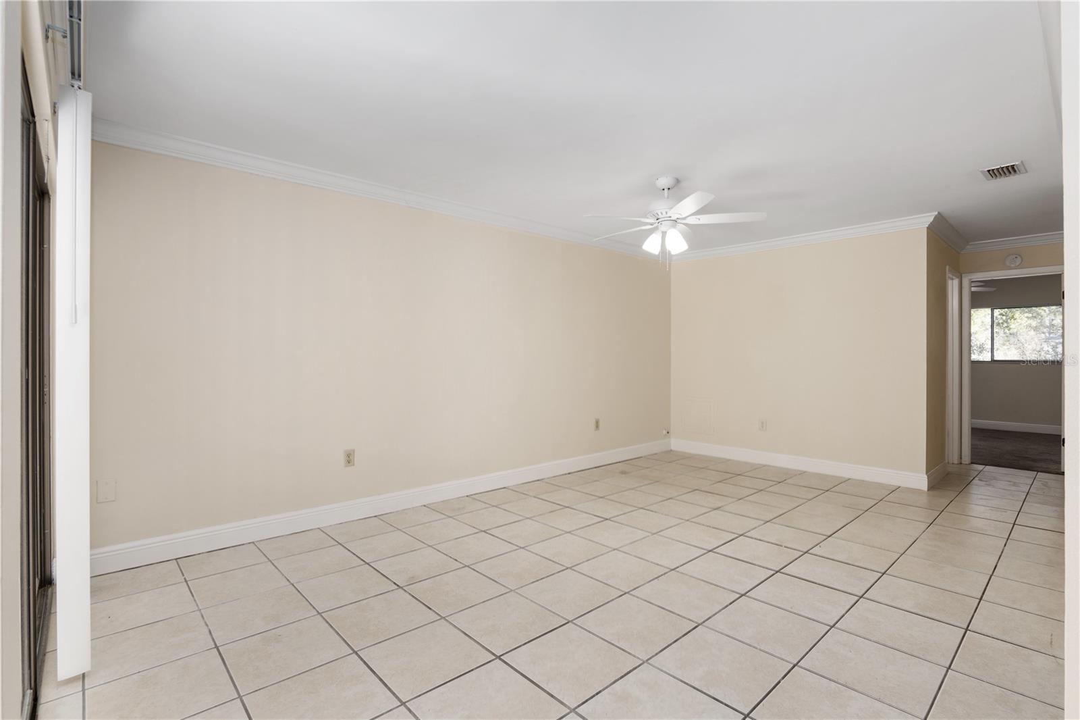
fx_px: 480
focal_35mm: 16
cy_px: 360
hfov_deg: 96.7
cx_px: 540
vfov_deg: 73.7
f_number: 7.1
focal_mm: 16
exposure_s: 1/40
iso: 320
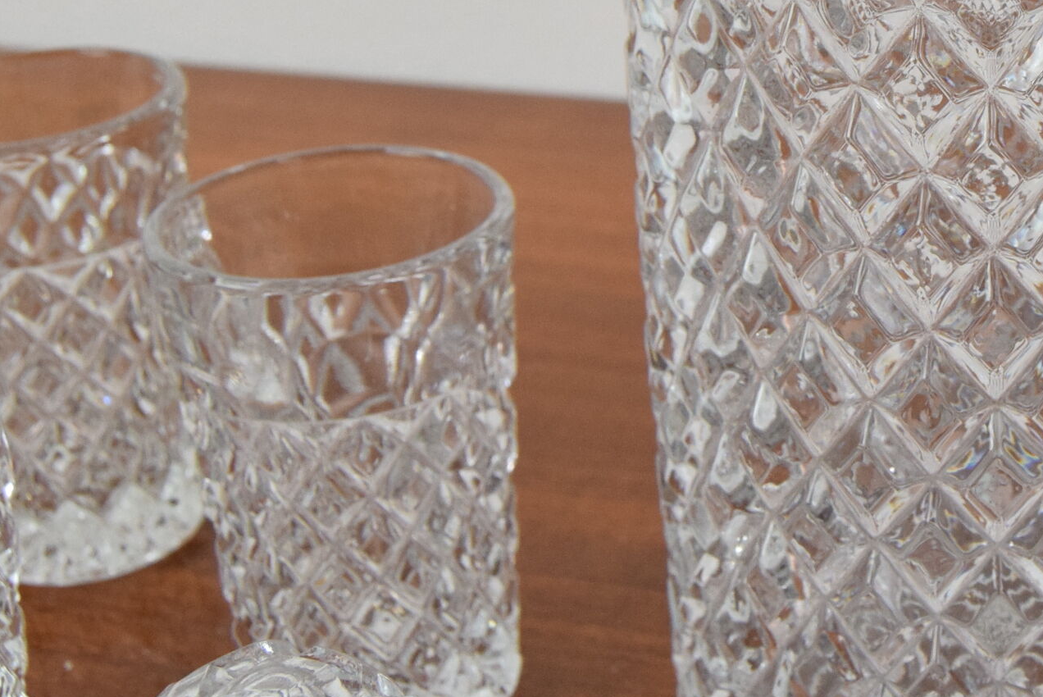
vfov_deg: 16.6
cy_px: 52
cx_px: 1015
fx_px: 2353
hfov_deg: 24.0
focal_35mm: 81
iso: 1600
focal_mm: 23
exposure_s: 1/250
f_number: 8
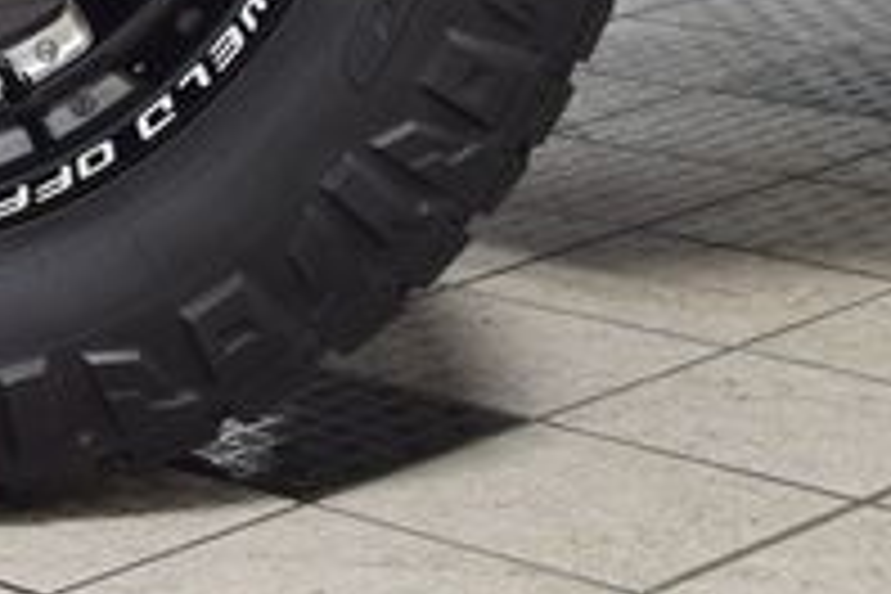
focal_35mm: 165
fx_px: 4083
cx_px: -184
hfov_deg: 12.2
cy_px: -331
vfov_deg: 8.1
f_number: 6.3
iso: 1100
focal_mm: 34
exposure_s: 1/15
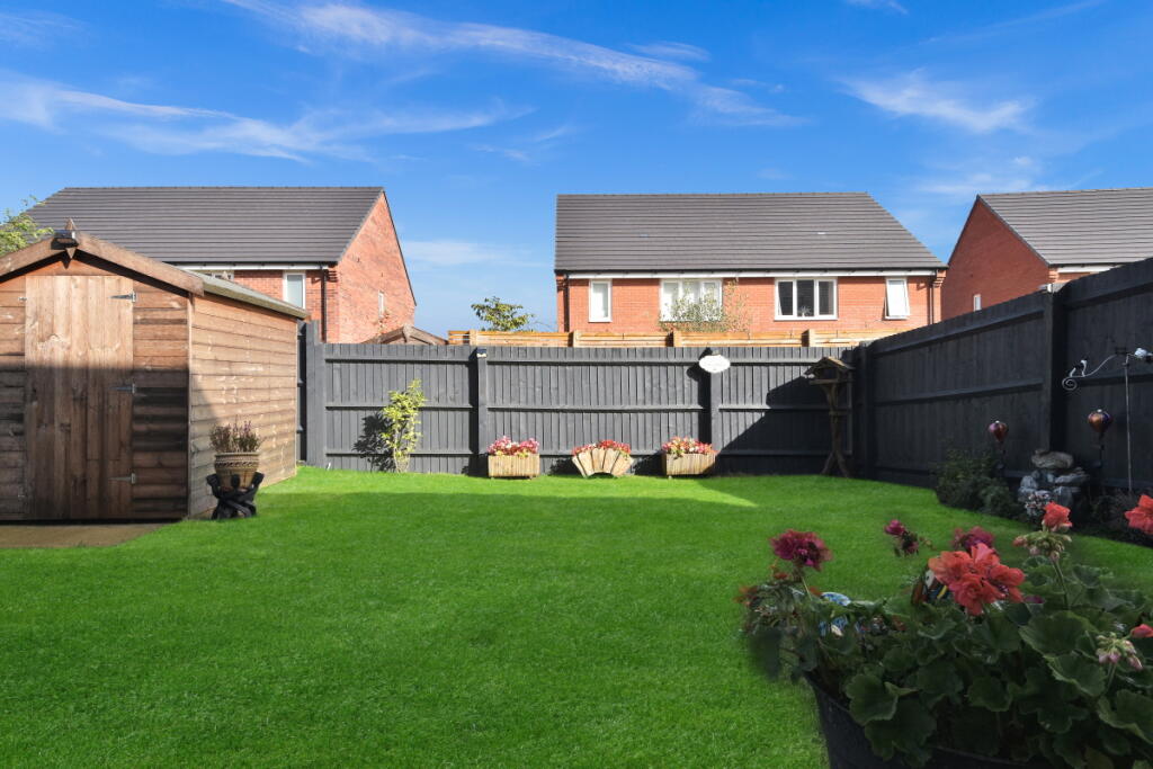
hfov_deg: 85.4
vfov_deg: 63.2
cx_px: 576
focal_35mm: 20
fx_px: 625
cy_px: 384
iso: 180
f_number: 8
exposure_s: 1/250
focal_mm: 13
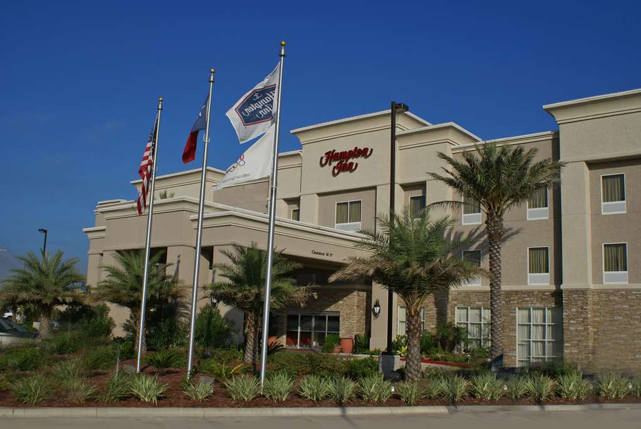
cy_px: 214
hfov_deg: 53.1
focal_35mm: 36
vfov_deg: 37.0
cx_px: 320
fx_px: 642
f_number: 10
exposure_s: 1/320
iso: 100
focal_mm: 24
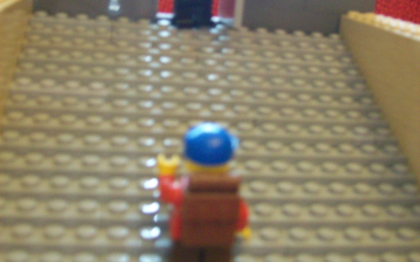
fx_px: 584
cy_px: 65
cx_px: 210
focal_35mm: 51
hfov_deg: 39.6
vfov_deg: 25.0
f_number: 2.7
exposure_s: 1/16.9
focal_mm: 6
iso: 160
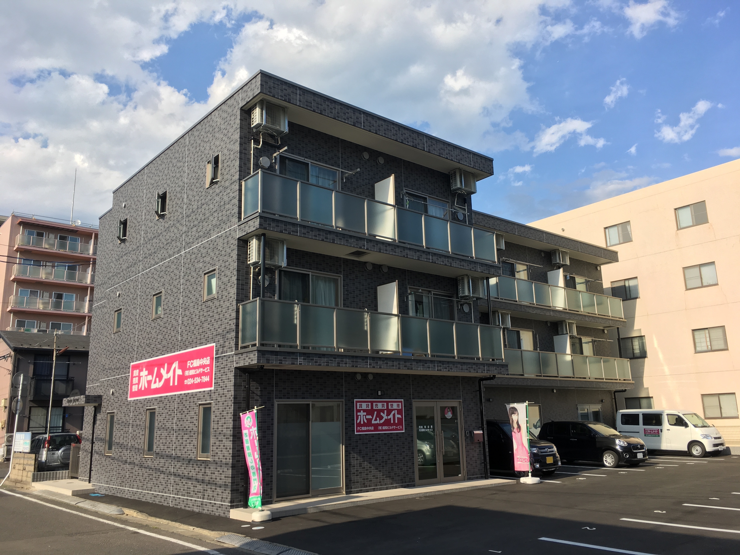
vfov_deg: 48.2
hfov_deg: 61.7
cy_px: 278
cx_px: 370
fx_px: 620
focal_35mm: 29
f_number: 2.2
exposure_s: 1/1026
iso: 25
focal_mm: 4.15
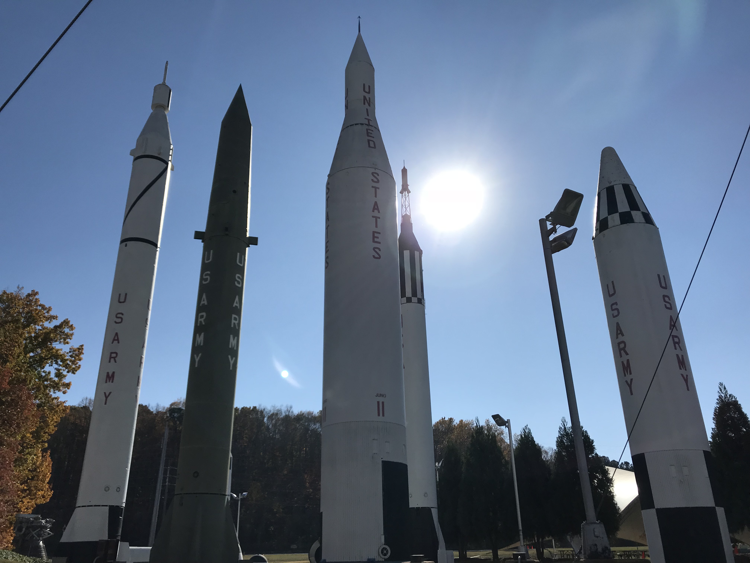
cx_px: 375
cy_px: 282
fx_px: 607
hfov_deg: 63.4
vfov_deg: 49.7
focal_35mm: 28
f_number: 1.8
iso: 20
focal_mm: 3.99
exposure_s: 1/6410
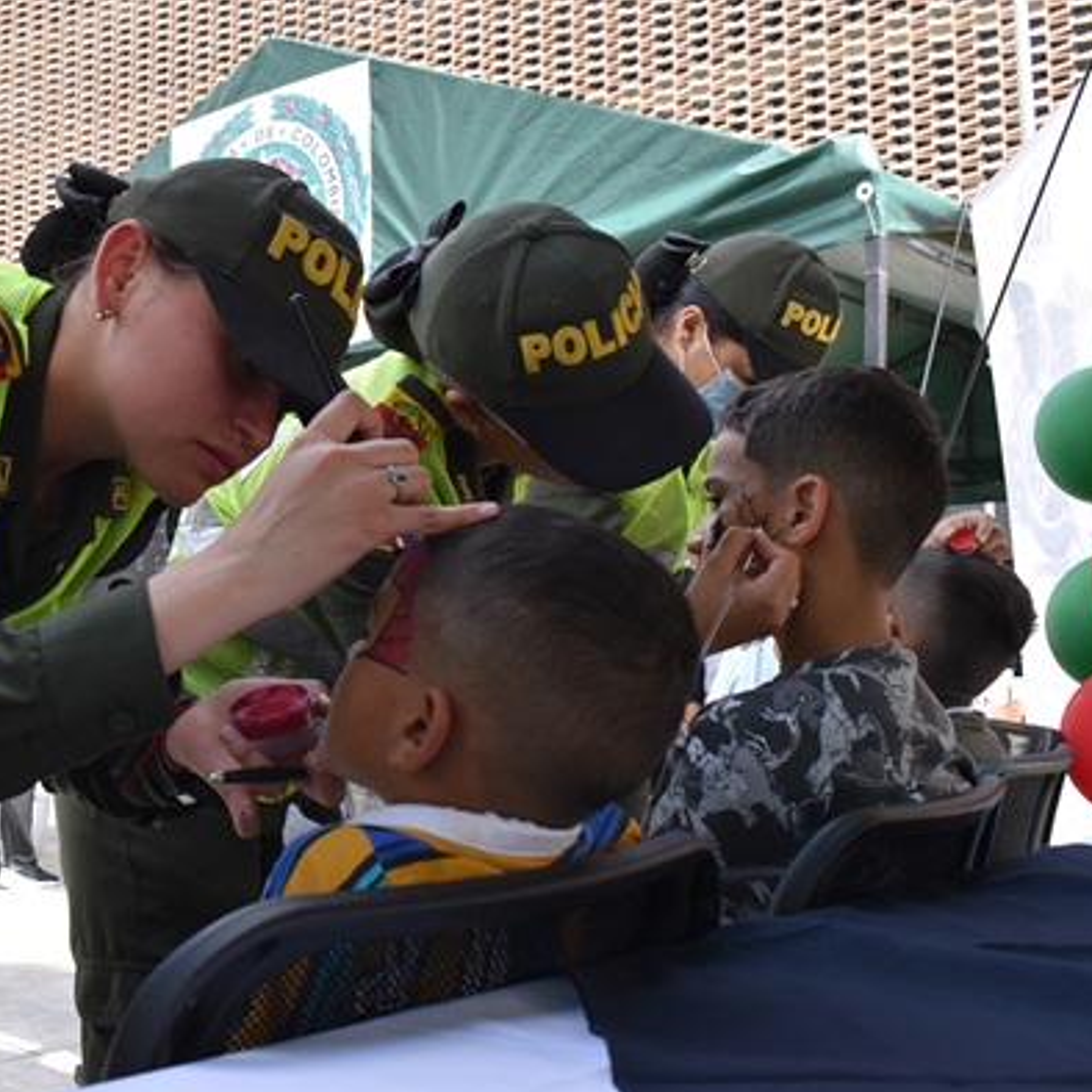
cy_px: 552
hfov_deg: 36.9
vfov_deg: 37.8
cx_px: 274
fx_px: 1593
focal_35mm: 45
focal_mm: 23
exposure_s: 1/250
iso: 400
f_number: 8
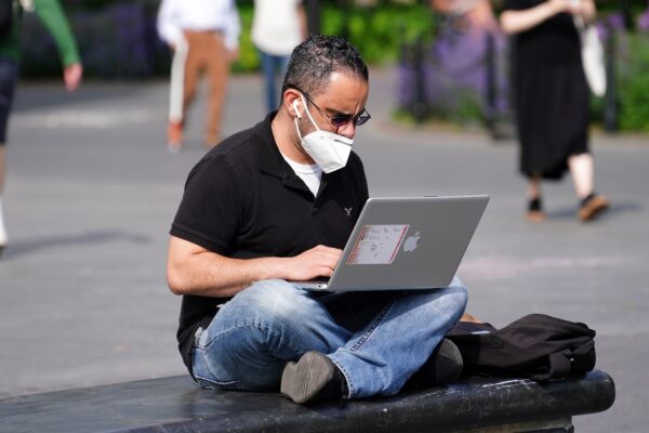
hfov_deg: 10.3
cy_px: 216
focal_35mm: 200
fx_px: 3605
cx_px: 324
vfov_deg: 6.9
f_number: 4.5
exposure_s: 1/2000
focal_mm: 200
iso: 400
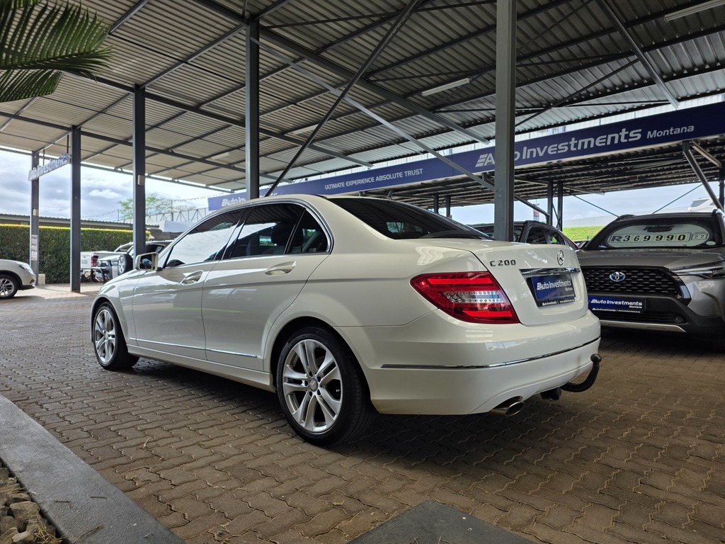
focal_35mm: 23
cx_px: 362
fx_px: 482
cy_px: 272
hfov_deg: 73.9
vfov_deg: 58.9
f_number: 1.7
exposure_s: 1/2456
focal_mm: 6.25
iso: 80
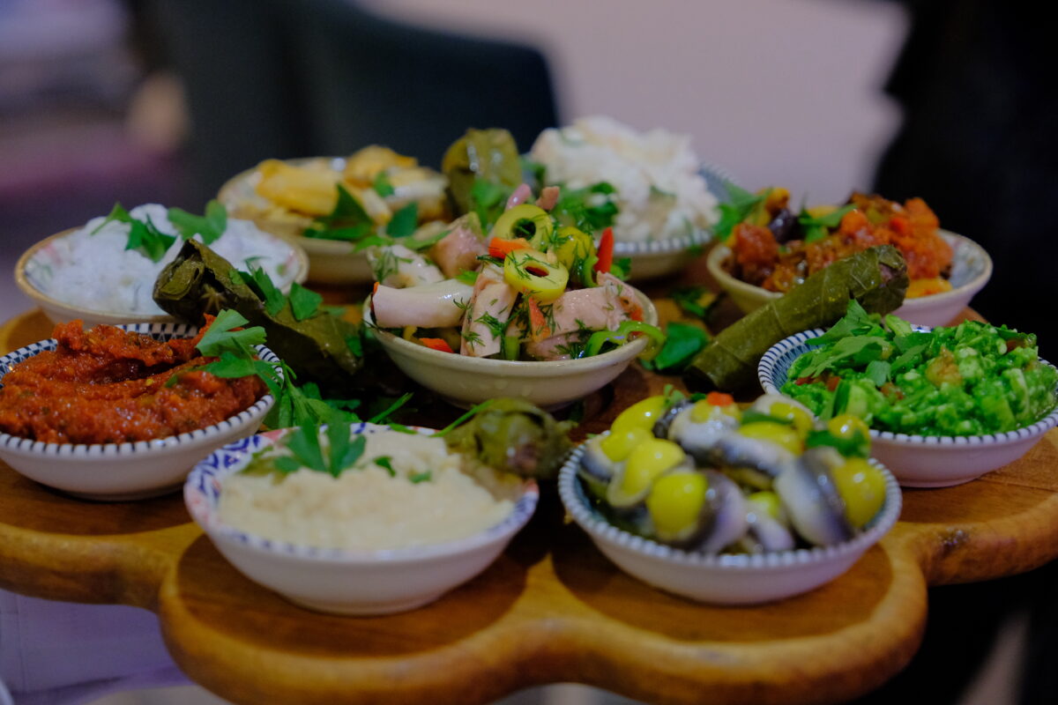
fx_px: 2263
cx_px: 529
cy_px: 352
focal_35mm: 77
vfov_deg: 17.7
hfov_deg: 26.3
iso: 2500
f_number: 2.8
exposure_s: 1/80
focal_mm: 51.6
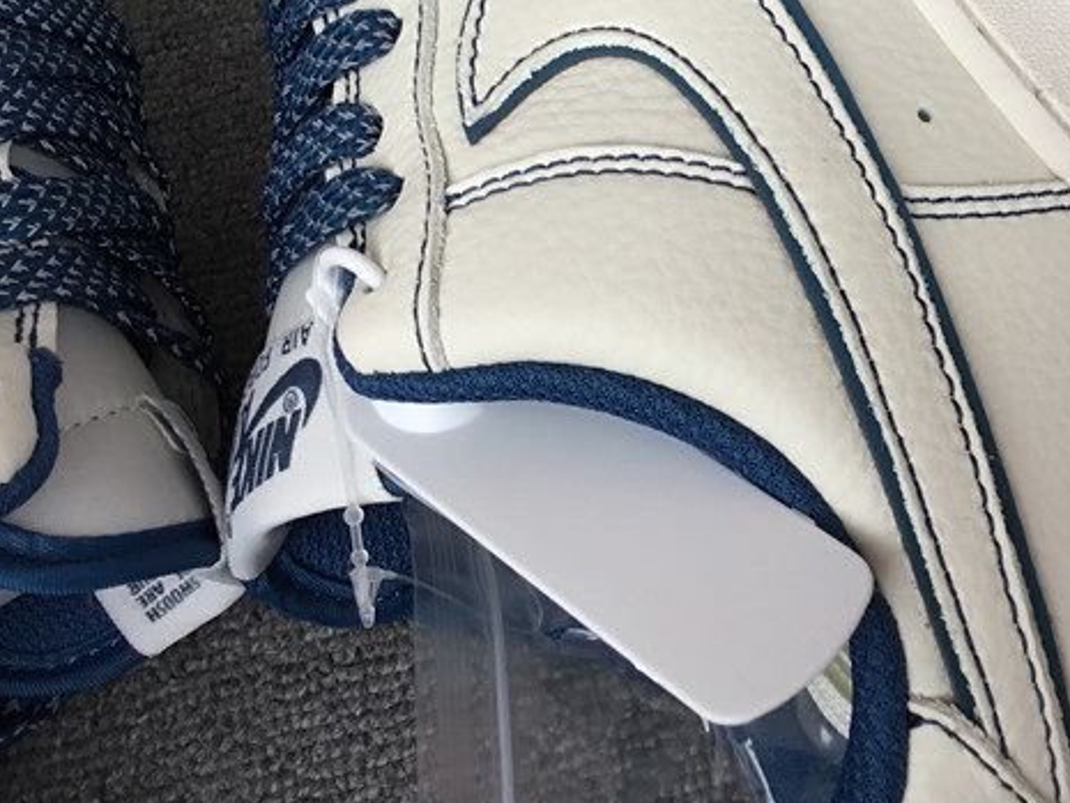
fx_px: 1855
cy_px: 132
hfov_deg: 32.0
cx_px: 700
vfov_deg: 24.0
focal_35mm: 60
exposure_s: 1/274
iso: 25
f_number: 2.4
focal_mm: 3.3
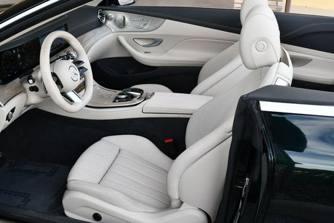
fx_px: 427
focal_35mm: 46
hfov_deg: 42.5
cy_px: 112
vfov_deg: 29.3
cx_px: 130
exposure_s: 1/250
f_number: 5.6
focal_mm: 18
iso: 360
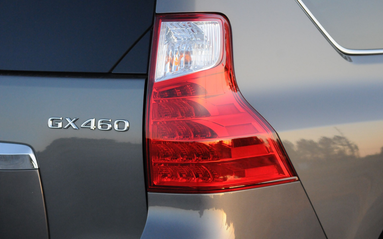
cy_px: 116
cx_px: 192
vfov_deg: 13.0
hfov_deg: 20.6
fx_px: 1054
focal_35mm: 101
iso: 2000
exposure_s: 1/640
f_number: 6.3
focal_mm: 66
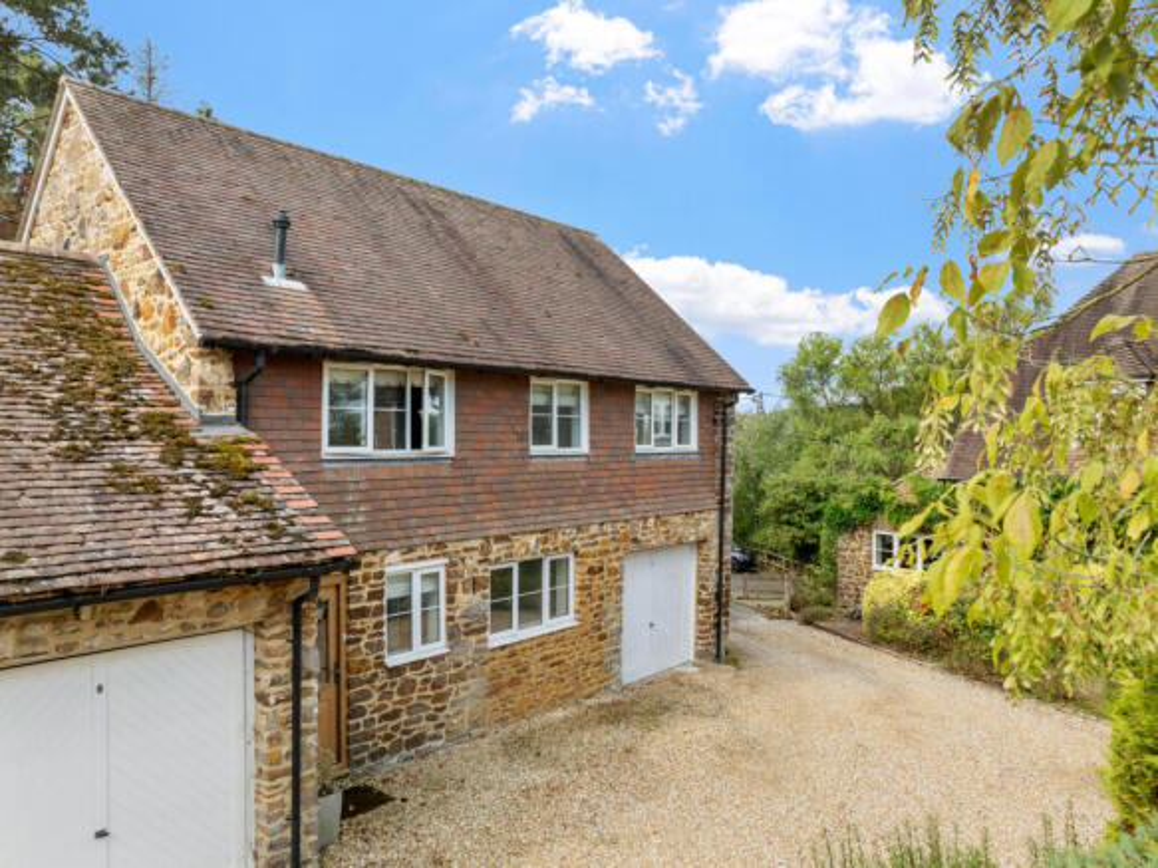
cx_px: 579
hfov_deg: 71.6
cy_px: 434
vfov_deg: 56.8
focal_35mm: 24
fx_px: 803
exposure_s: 1/240
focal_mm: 12.29
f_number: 2.8
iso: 170
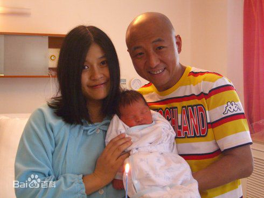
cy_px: 99
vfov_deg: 31.5
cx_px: 132
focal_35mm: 46
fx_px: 351
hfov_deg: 41.3
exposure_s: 1/25
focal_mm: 9.5
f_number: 3.1
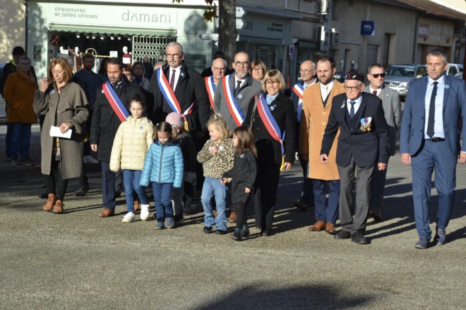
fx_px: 1203
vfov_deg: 14.7
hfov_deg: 21.9
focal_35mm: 93
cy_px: 155
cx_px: 233
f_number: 7.1
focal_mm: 62
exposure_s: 1/200
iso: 100
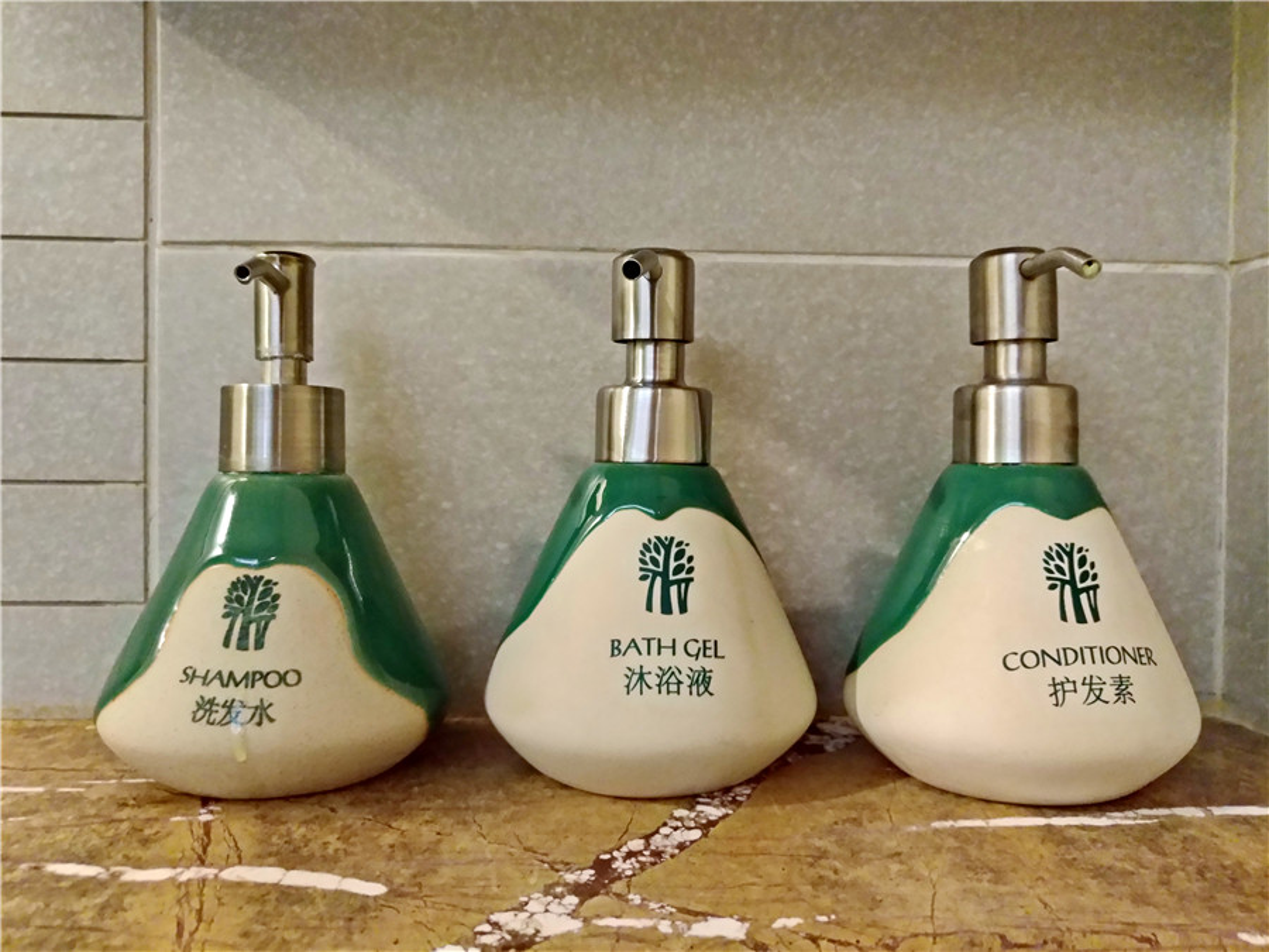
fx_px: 953
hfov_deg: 67.3
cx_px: 634
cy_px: 476
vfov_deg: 53.1
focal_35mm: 26
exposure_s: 1/20
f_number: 2
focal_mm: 4.52
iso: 1731
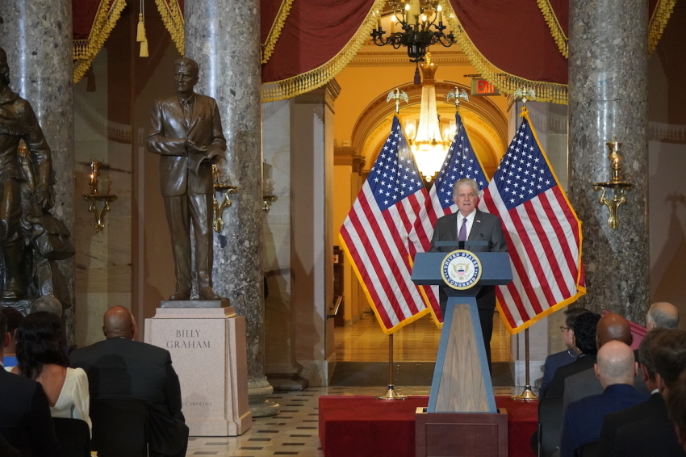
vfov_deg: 16.5
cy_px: 228
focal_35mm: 82
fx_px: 1571
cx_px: 343
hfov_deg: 24.6
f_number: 4.5
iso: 3200
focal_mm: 55
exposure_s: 1/160
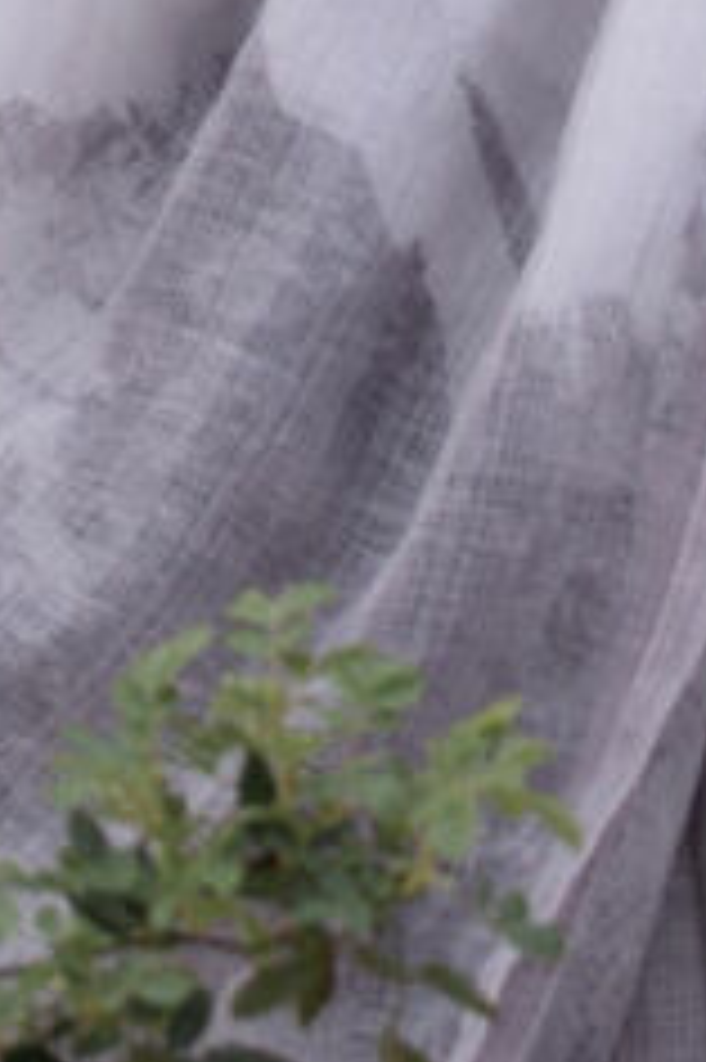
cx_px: 292
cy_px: -1658
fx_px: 17085
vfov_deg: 3.5
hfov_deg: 2.4
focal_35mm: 580
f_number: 2.8
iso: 100
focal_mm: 88
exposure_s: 1/640
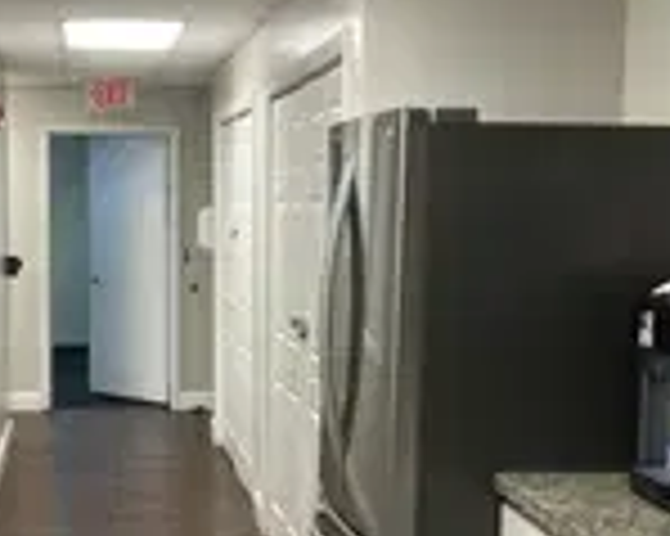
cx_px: 180
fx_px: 1348
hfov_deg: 27.6
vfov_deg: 22.4
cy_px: 338
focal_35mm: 68
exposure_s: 1/60
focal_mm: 5.1
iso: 64
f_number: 1.6
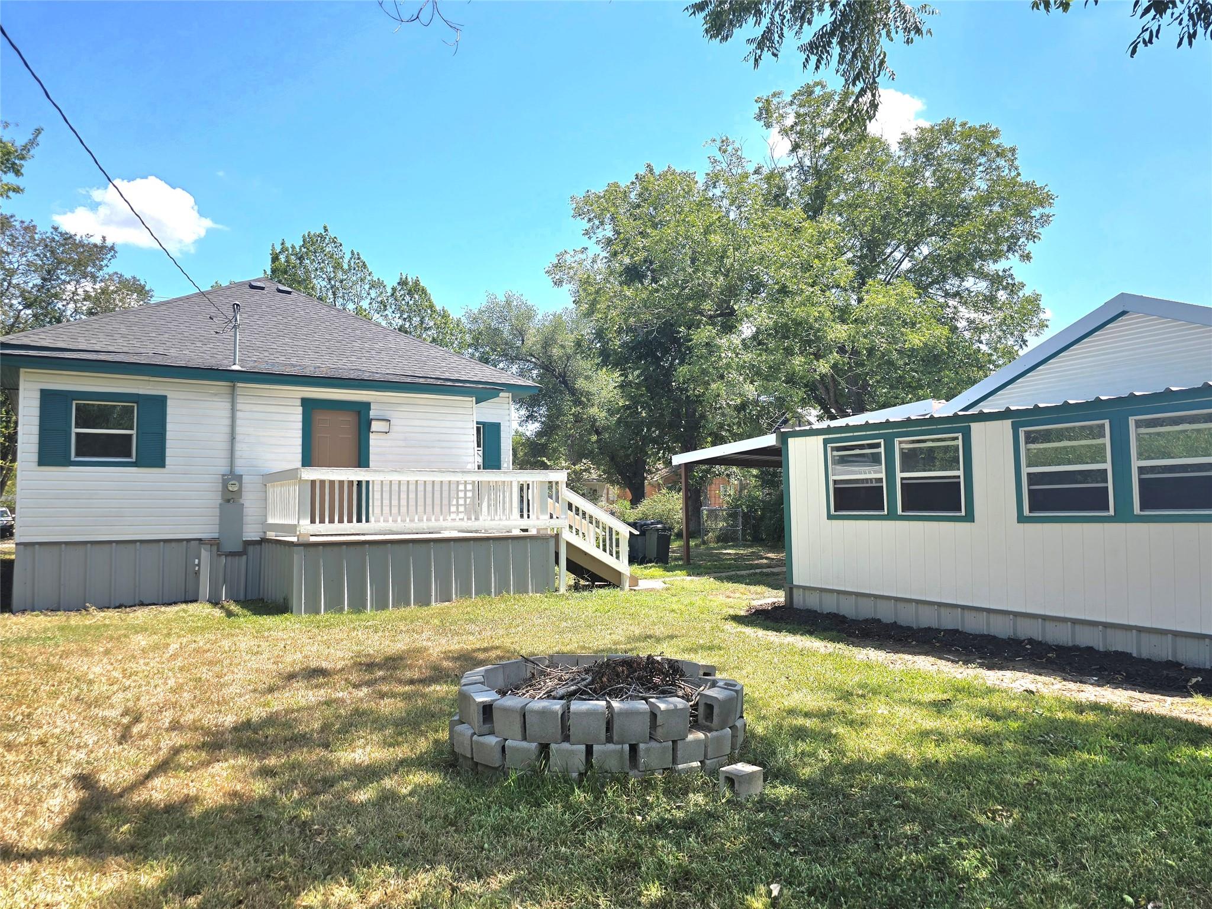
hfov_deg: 73.9
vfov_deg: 58.9
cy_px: 454
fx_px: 805
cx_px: 606
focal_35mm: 23
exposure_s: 1/526
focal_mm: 6.3
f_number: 1.7
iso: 12
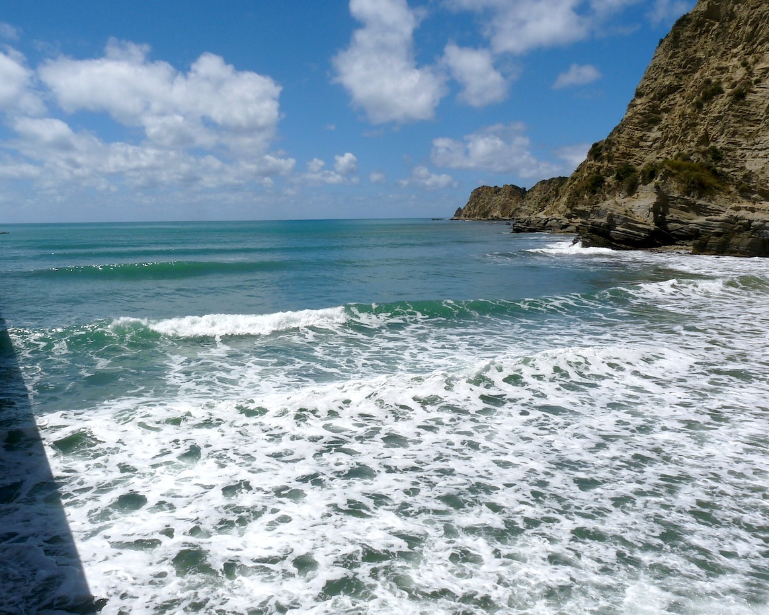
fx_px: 660
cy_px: 305
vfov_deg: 50.0
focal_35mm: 29
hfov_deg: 60.3
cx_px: 350
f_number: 8
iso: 100
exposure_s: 1/640
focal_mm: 4.8
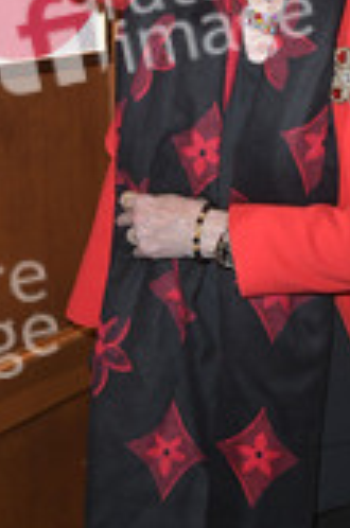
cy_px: 178
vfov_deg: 23.3
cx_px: 242
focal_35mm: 87
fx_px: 1274
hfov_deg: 15.6
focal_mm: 36
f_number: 5.6
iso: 2500
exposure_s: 1/200
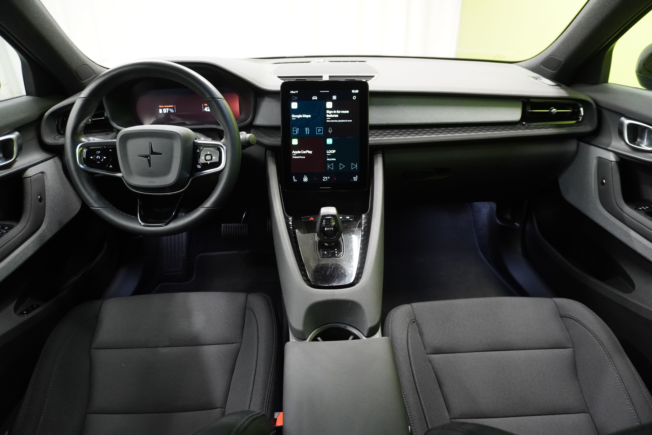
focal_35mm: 24
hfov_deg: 73.7
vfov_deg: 53.1
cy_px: 218
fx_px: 435
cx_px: 326
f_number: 3.5
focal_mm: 16
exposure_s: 1/30
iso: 2000
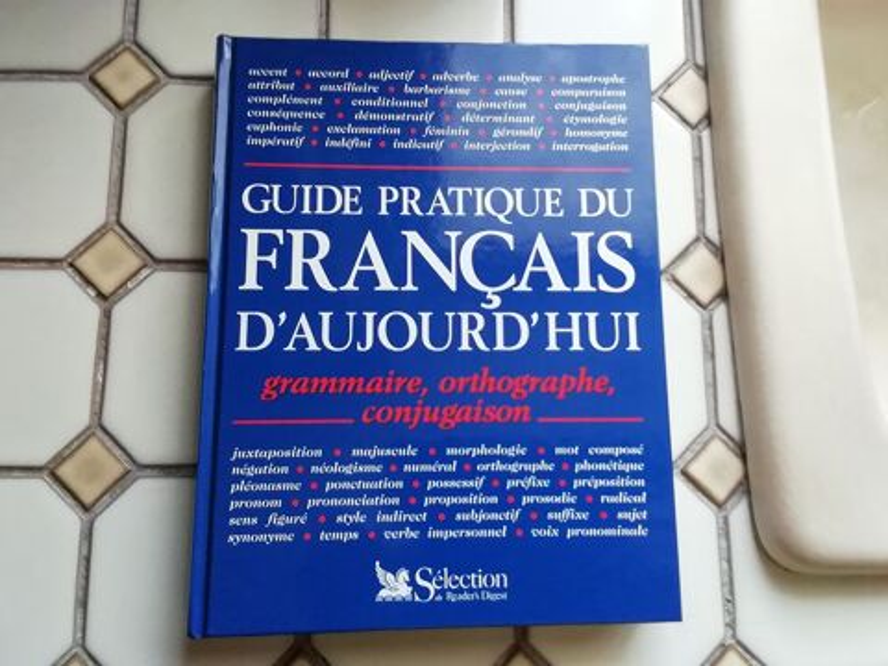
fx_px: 693
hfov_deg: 65.3
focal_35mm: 27
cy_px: 333
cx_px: 444
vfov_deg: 51.4
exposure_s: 1/50
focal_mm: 2.25
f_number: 2.4
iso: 250
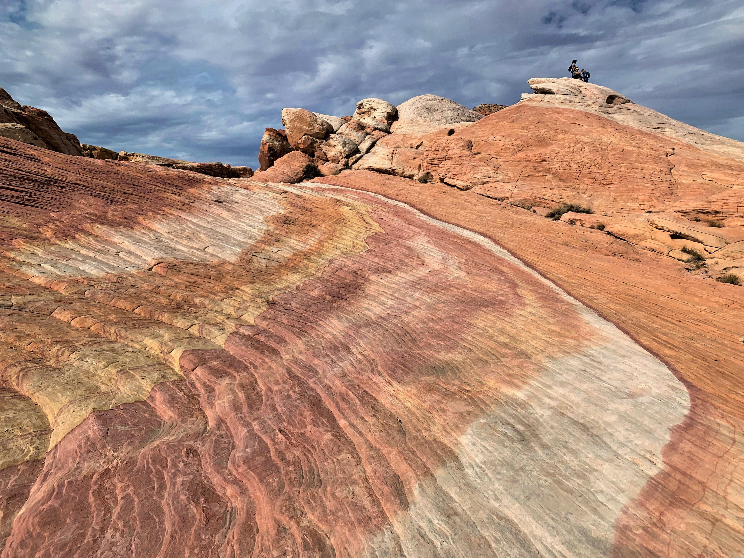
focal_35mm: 27
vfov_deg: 51.3
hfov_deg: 65.3
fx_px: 580
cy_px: 272
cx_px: 385
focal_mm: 4.25
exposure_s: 1/6897
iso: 25
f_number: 1.8
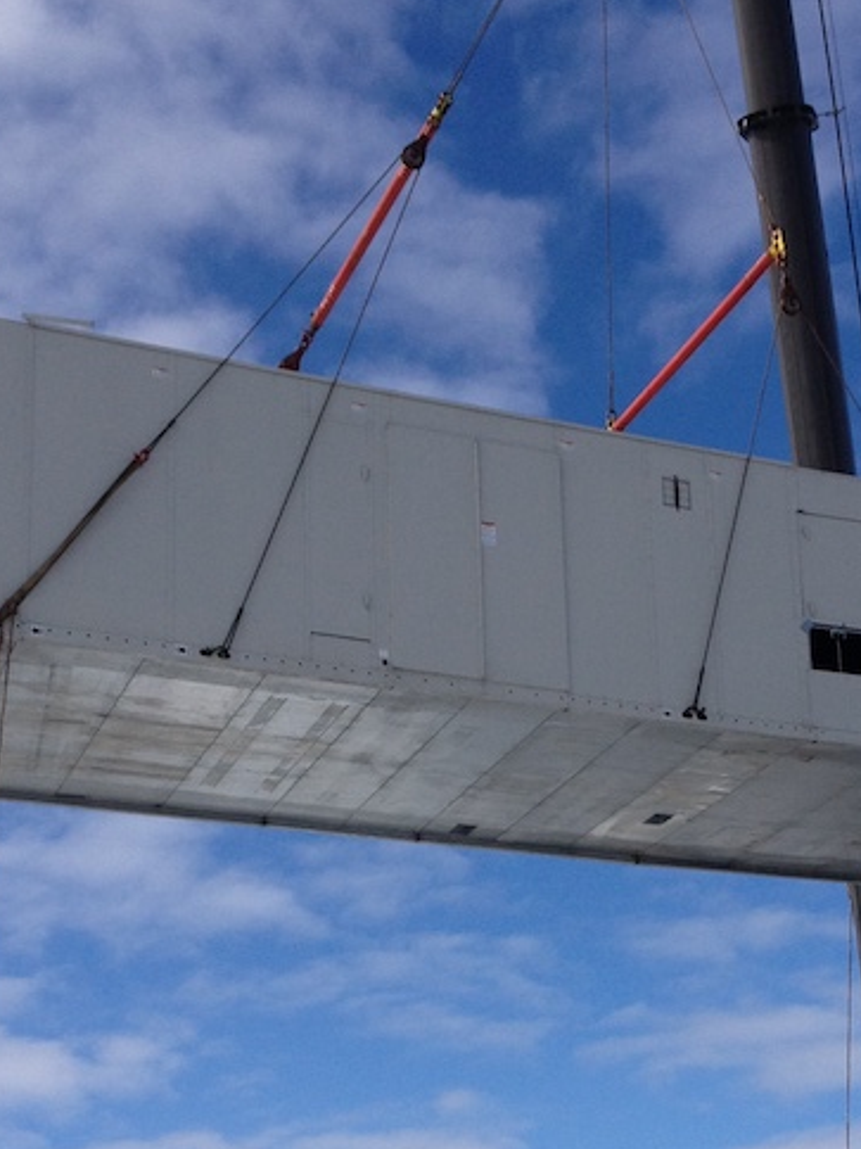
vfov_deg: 25.9
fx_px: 2454
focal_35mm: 74
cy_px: 902
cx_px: 538
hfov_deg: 19.9
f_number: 2.4
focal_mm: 4.28
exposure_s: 1/2513
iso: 50
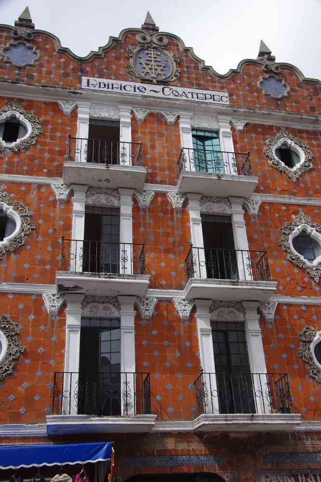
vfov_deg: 48.1
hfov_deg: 33.1
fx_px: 540
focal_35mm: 40
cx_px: 160
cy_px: 241
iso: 200
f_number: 11
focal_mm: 26.9
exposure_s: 1/80
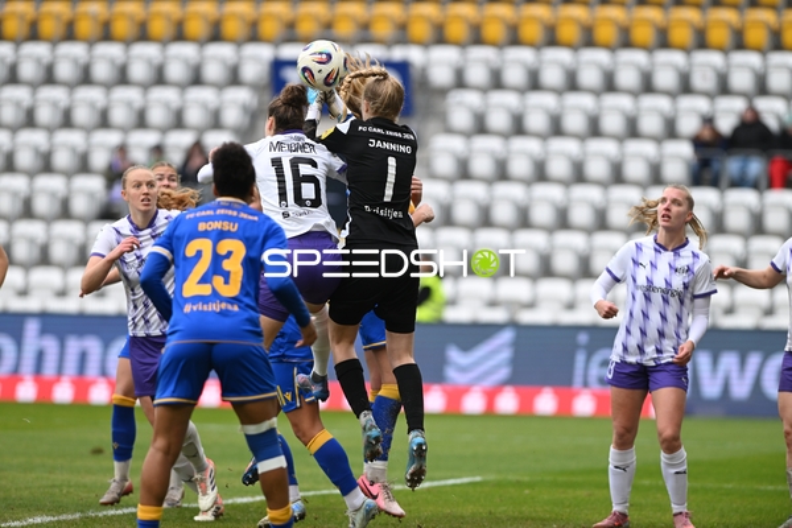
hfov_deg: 6.9
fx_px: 6599
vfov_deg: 4.6
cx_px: 396
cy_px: 264
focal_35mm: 300
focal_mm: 300
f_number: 4
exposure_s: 1/2000
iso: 1000
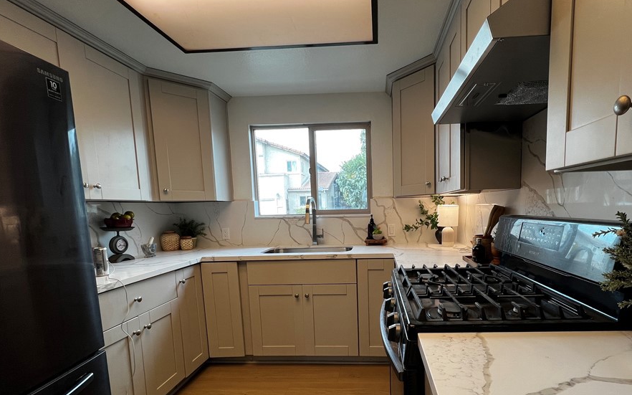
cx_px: 363
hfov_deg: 97.1
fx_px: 276
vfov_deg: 70.5
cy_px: 236
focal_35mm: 16
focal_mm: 1.57
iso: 64
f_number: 1.8
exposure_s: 1/120
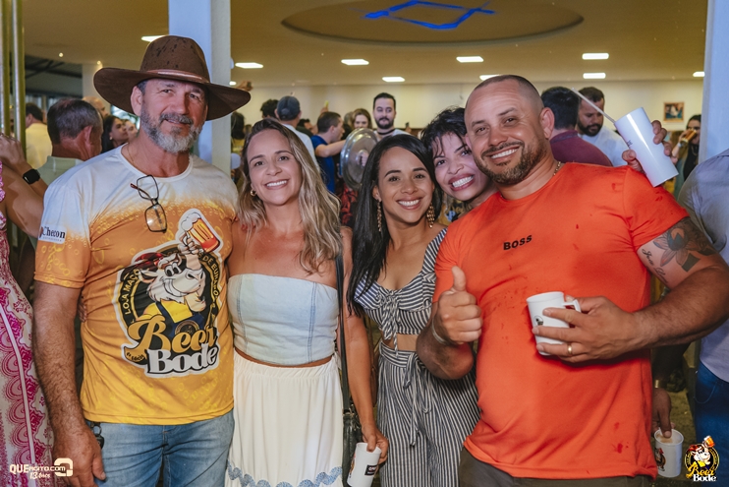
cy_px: 244
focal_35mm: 36
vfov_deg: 36.9
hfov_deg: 53.1
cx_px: 364
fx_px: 729
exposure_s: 1/400
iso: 2500
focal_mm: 24
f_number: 2.5
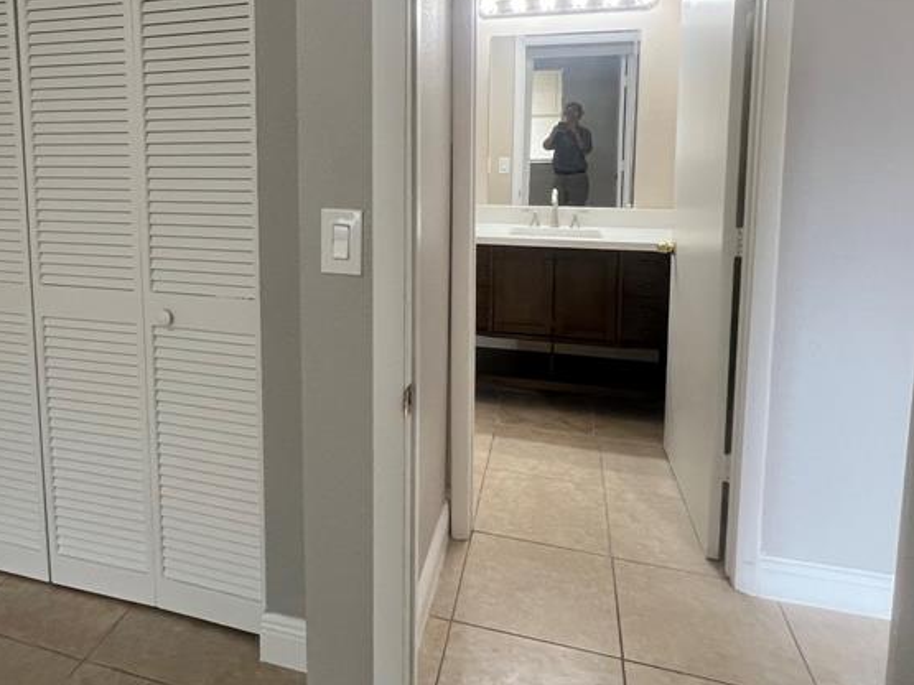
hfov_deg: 70.3
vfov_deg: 54.9
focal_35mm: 24
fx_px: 634
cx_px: 334
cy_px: 199
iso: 160
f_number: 1.8
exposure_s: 1/120
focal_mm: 1.57
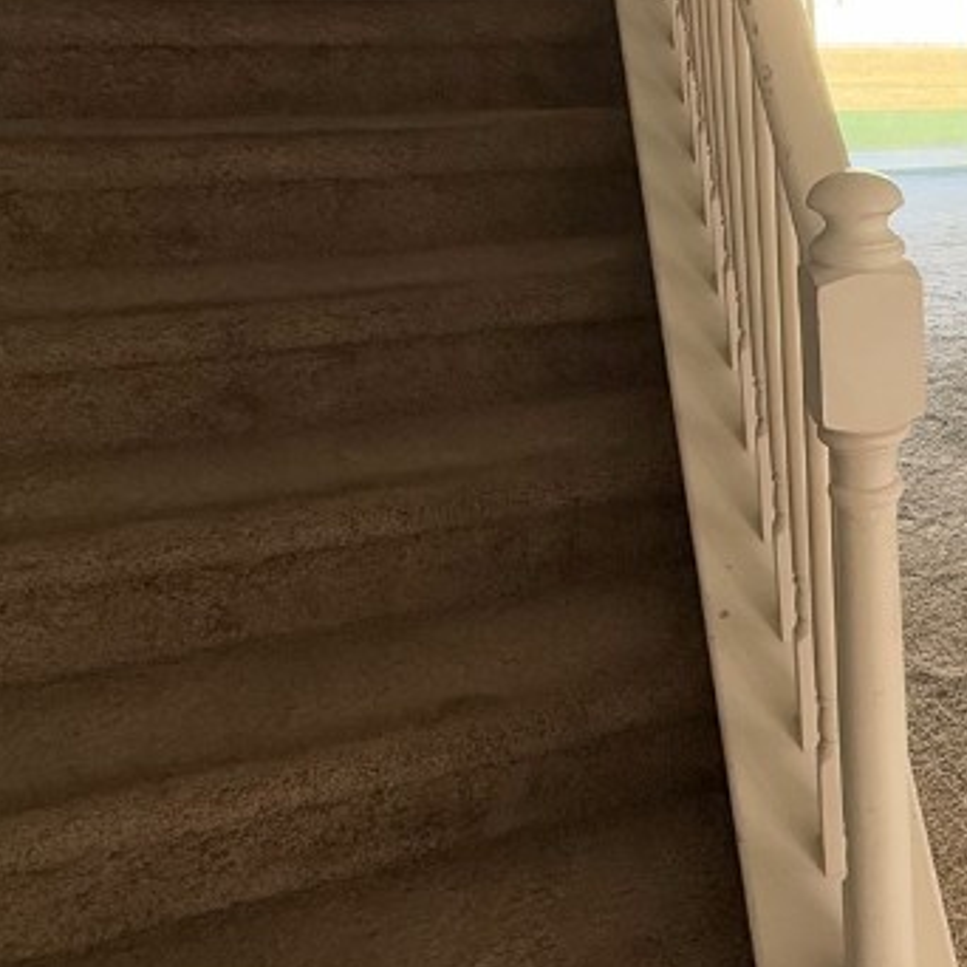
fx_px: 1169
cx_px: 1176
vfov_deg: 44.1
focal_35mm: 37
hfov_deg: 35.0
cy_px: 303
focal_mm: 2.22
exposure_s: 1/90
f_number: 2.2
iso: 320
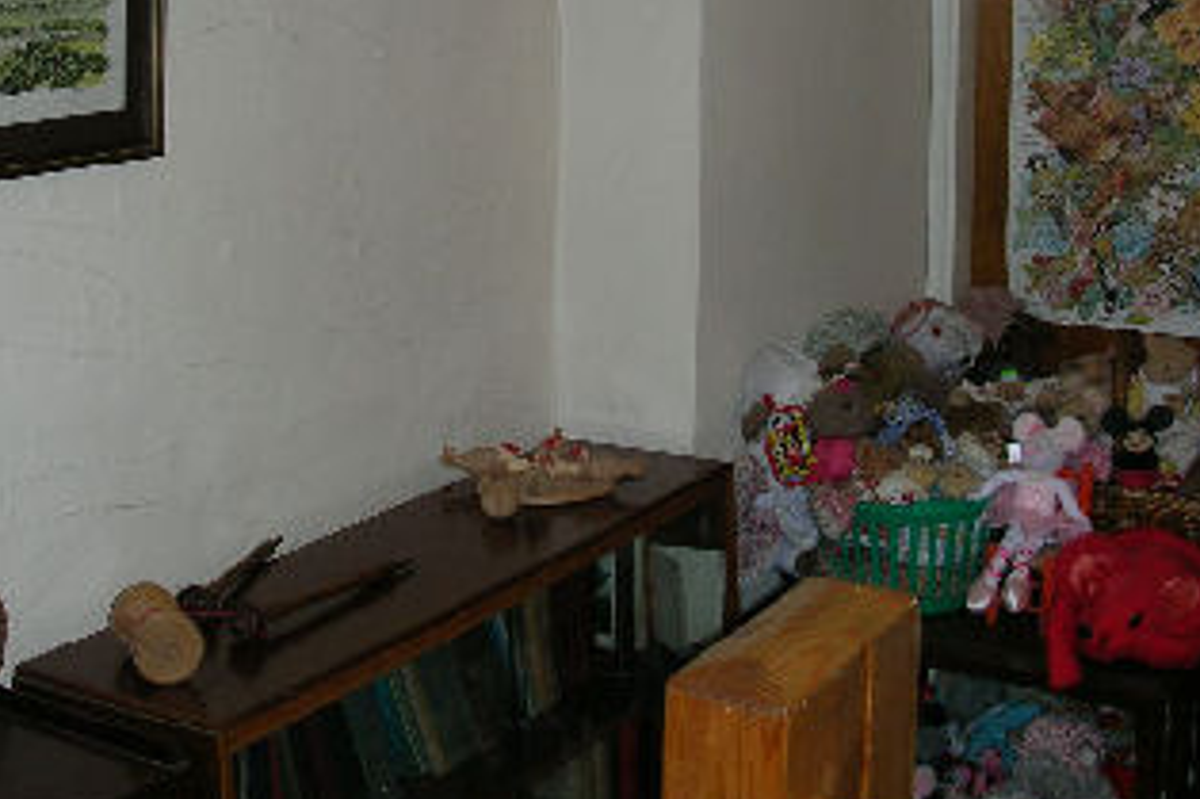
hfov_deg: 34.3
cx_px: 459
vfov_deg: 23.0
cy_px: 162
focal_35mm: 58
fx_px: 1932
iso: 50
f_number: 3
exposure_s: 1/60.1
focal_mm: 5.8
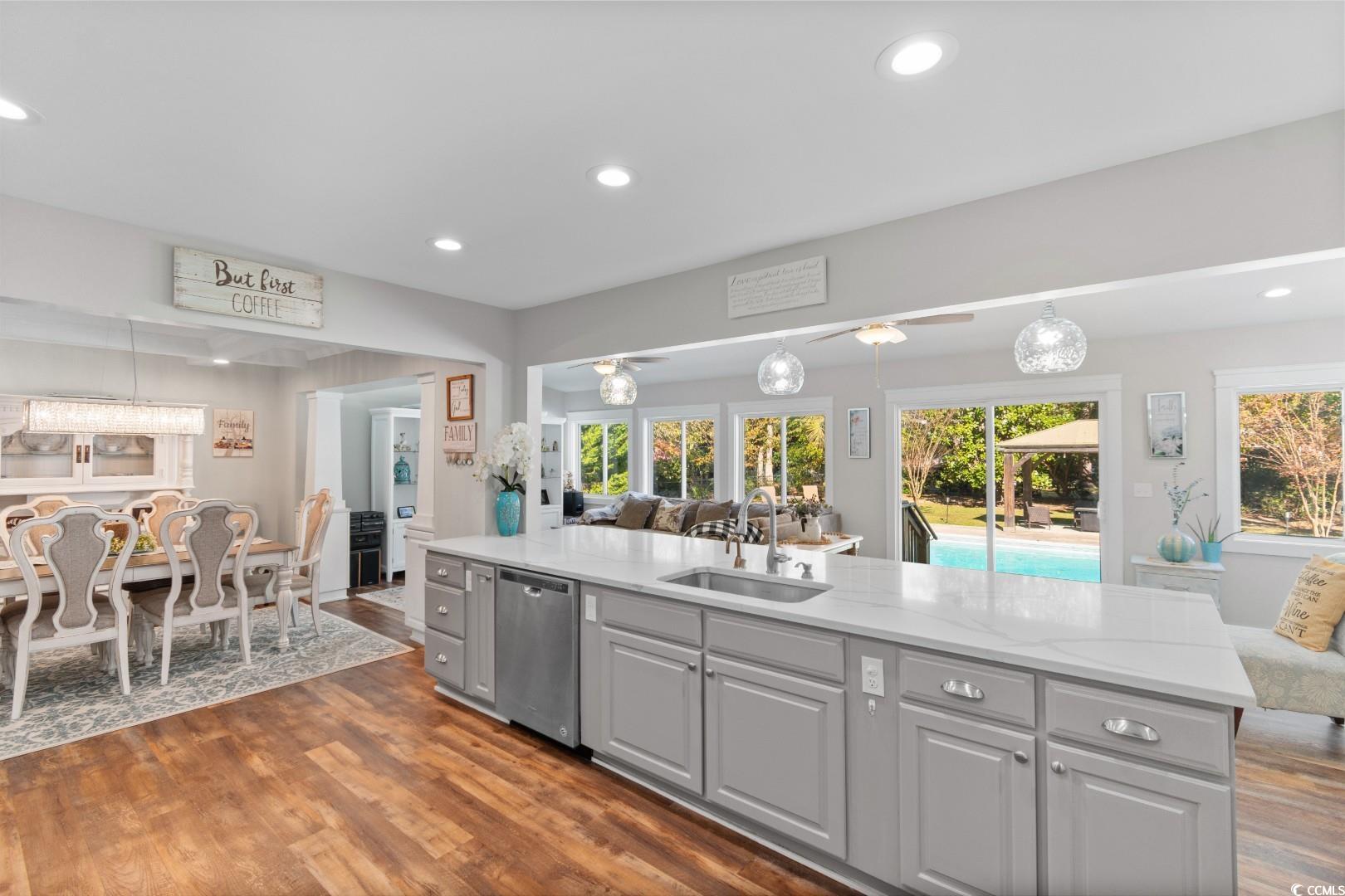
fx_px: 560
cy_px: 448
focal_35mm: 15
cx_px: 672
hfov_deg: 100.4
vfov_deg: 77.3
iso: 100
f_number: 4.5
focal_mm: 10
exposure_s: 1/8
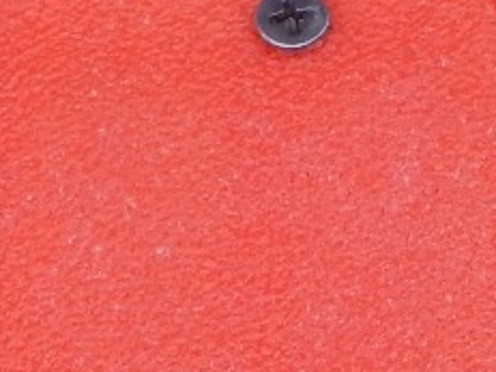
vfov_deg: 1.7
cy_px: 581
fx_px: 12603
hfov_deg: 2.3
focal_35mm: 880
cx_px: 64
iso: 125
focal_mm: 25.3
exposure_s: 1/250
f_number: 4.9
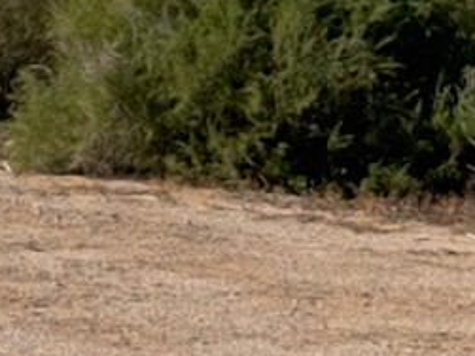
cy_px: 102
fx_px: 3360
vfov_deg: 6.1
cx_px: 494
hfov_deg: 8.0
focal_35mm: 245
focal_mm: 6.86
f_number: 1.78
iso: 64
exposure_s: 1/6211
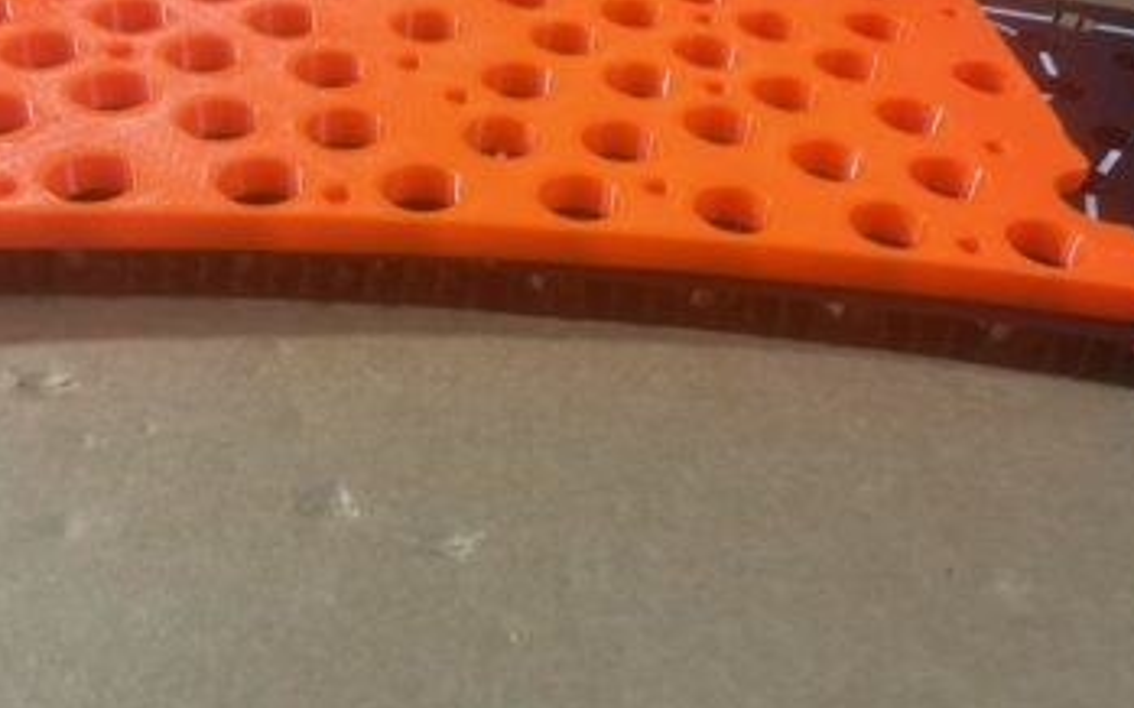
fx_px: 1360
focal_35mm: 44
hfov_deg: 45.3
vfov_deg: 29.2
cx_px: 539
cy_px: 294
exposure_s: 1/50
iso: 160
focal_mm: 3
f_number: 1.8
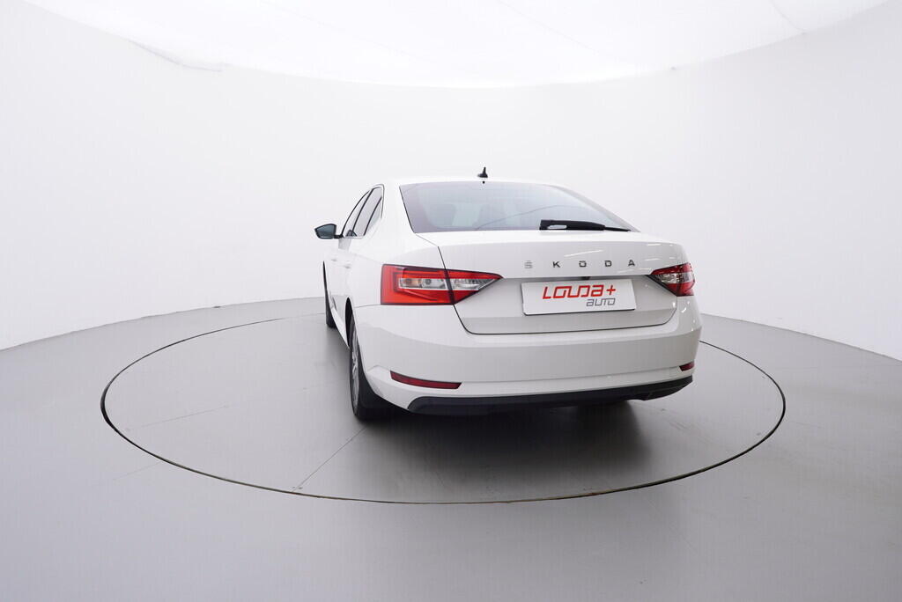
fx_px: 564
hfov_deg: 77.3
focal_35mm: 22
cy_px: 301
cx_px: 451
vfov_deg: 56.2
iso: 200
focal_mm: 15
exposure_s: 1/80
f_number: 5
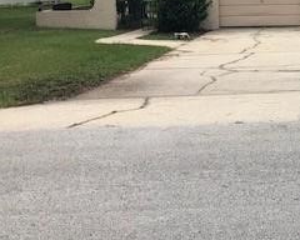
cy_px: -9
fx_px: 648
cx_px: 359
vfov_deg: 20.2
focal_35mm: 73
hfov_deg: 23.8
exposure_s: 1/2433
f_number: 1.8
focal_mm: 4
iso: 20
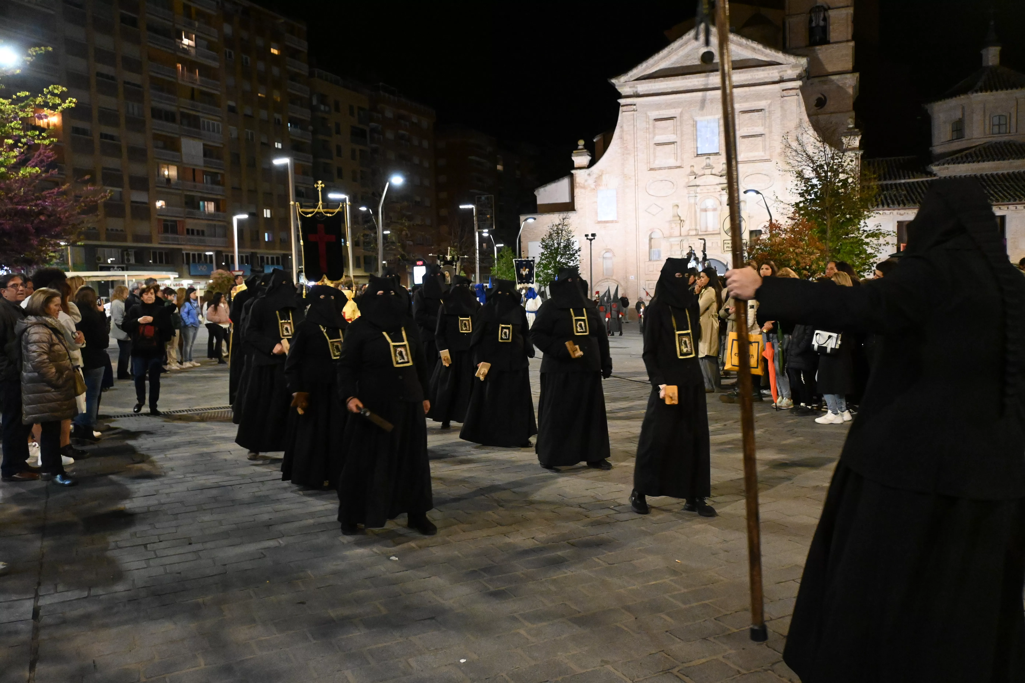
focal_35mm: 30
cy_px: 342
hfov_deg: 61.9
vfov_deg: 43.6
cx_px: 512
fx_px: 854
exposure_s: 1/60
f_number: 3.8
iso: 6400
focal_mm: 20
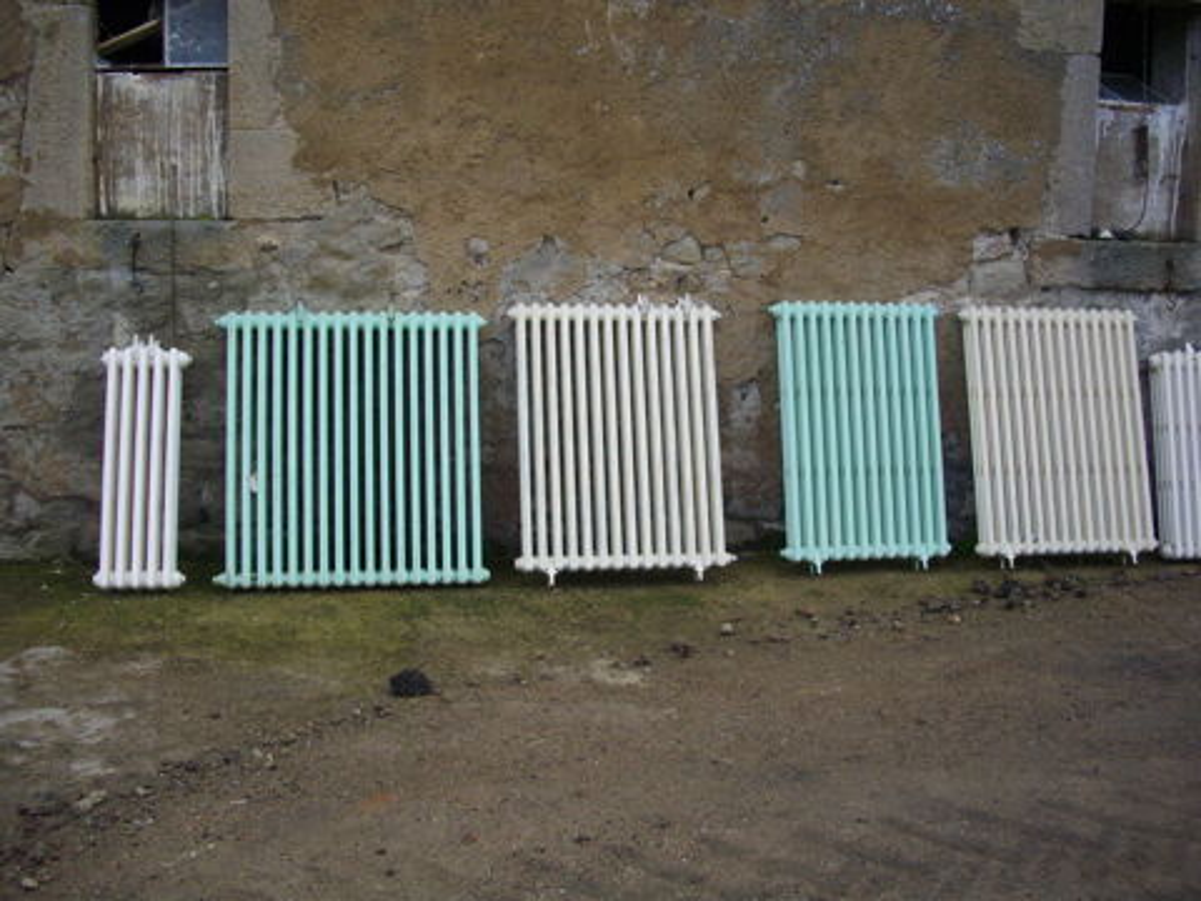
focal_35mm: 37
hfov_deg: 50.1
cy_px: 450
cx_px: 600
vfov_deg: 38.7
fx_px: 1284
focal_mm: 6.2
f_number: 2.8
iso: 100
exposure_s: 1/400
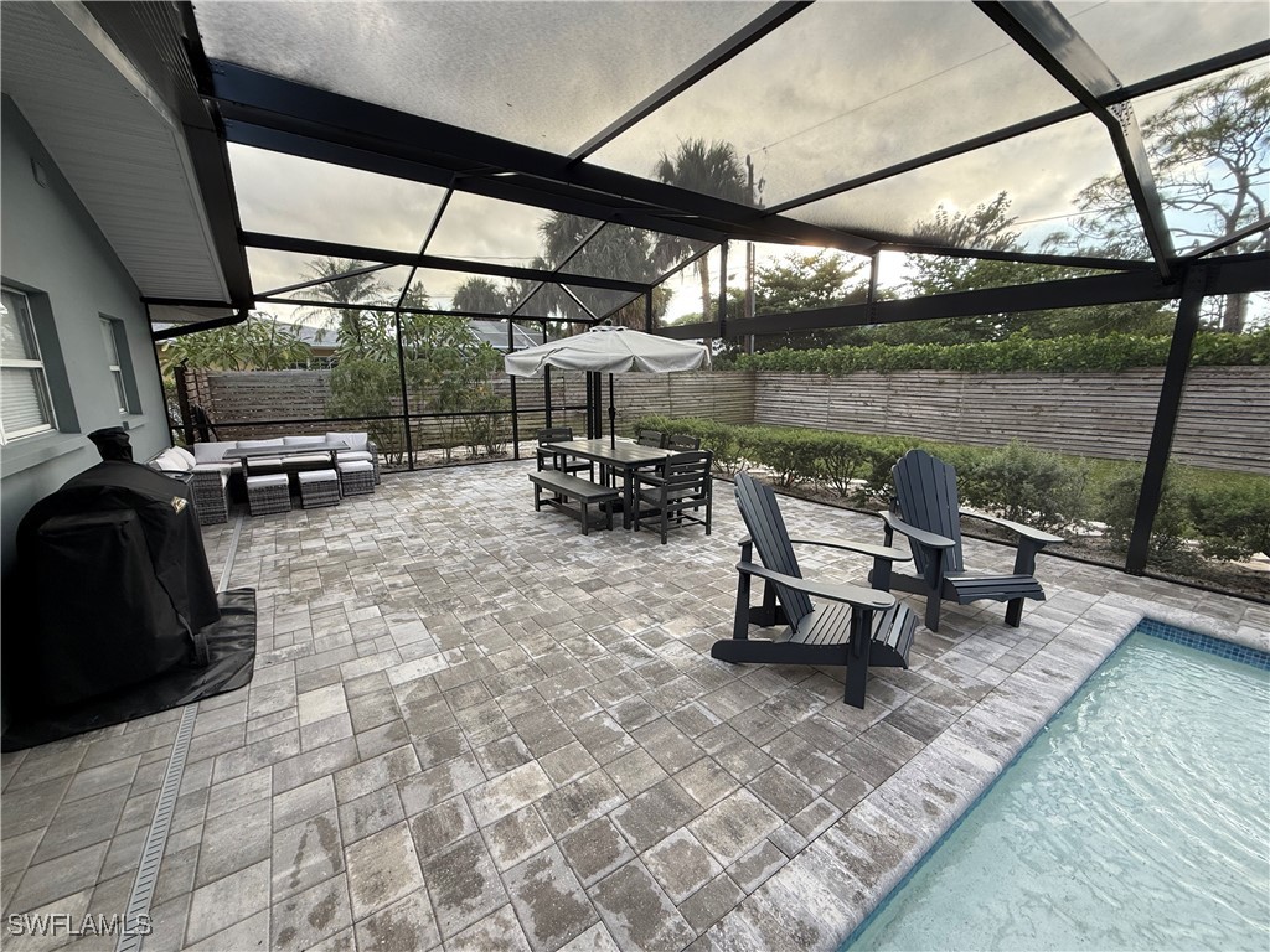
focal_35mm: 14
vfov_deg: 85.7
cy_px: 476
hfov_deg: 102.1
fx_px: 514
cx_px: 635
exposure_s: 1/114
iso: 64
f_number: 2.2
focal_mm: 2.22
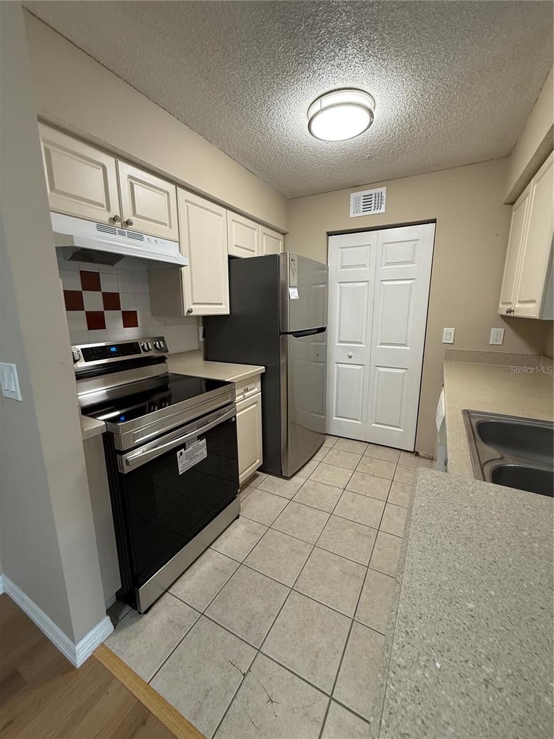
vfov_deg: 102.1
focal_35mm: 14
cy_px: 370
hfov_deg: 85.7
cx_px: 277
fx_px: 299
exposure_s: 1/60
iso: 200
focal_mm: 2.22
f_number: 2.2
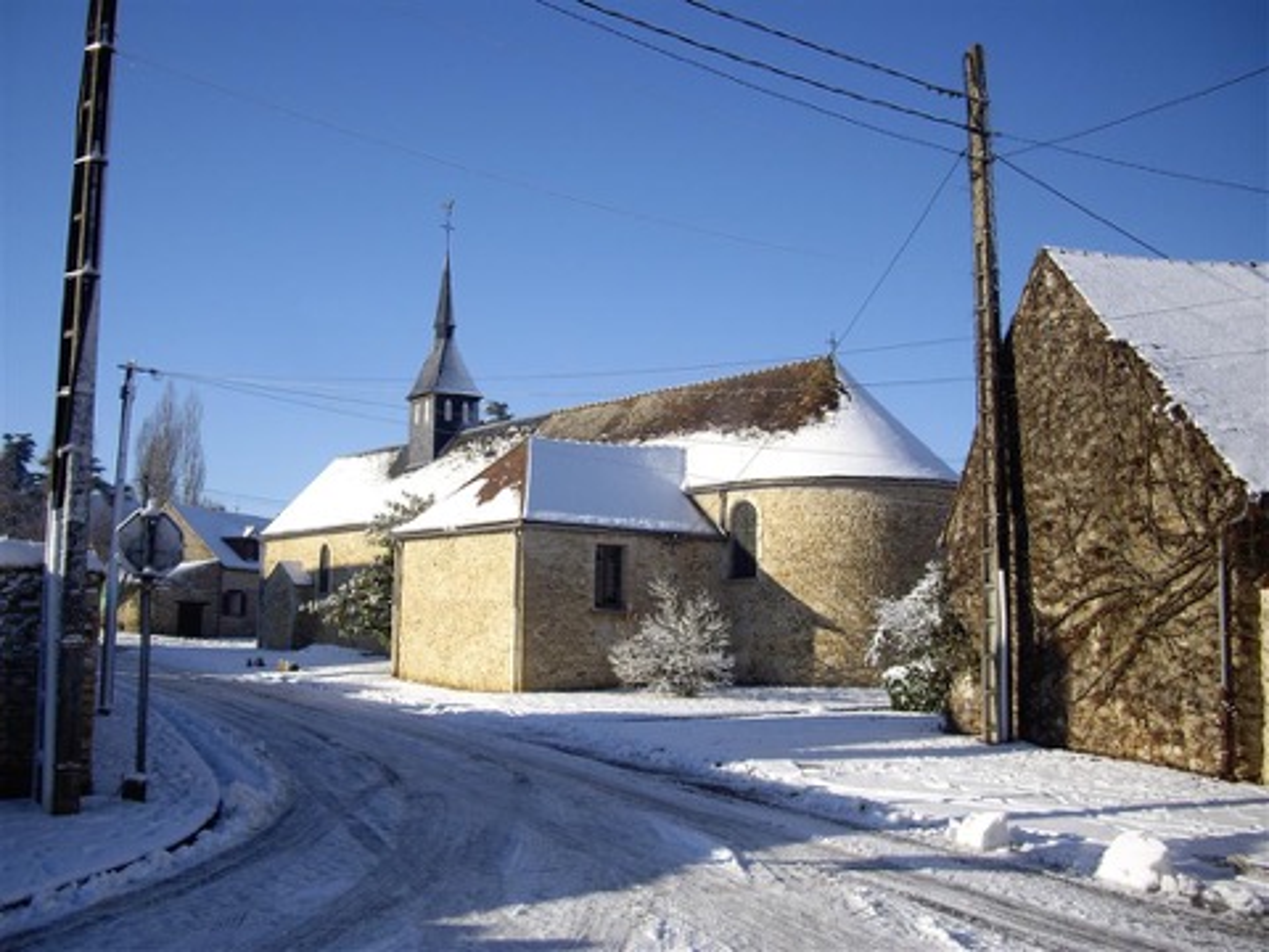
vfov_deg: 37.7
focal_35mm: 38
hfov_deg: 49.0
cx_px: 634
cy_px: 476
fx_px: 1393
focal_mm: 7.9
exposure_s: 1/160
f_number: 8
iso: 64
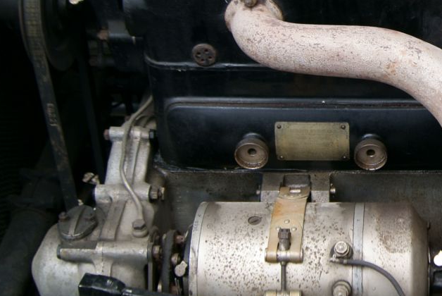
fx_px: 1057
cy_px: 52
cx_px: 465
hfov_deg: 22.5
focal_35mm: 86
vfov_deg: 15.8
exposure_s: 1/50
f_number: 5.6
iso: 100
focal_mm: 20
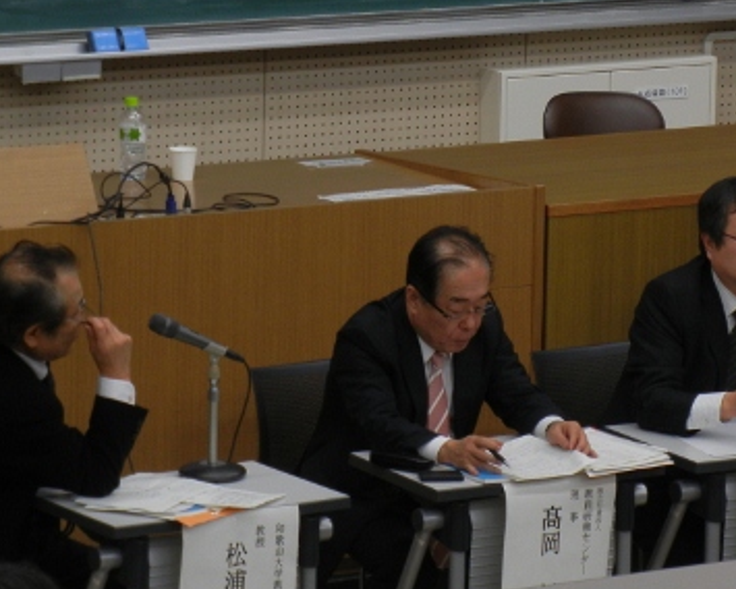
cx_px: 626
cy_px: 263
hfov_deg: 8.2
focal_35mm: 234
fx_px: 5097
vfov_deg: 6.6
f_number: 4.6
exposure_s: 1/41
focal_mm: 24
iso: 160
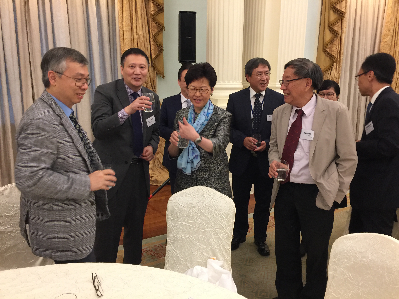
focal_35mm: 29
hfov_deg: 61.7
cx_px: 200
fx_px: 334
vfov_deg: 48.2
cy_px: 150
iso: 80
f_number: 2.2
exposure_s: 1/17
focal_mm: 4.15
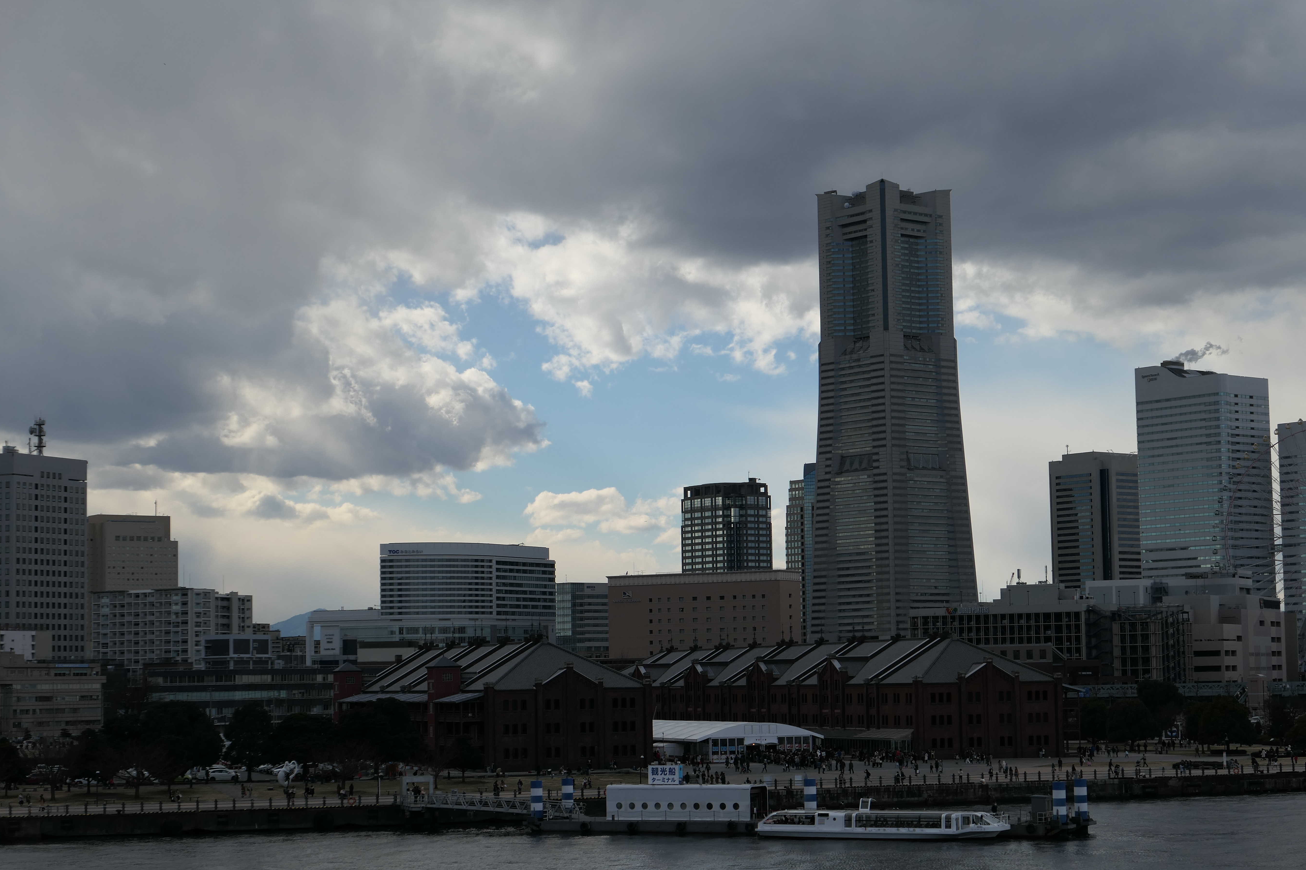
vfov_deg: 18.7
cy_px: 435
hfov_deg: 27.7
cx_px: 652
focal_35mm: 73
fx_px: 2648
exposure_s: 1/1600
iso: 125
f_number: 4
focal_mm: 26.4
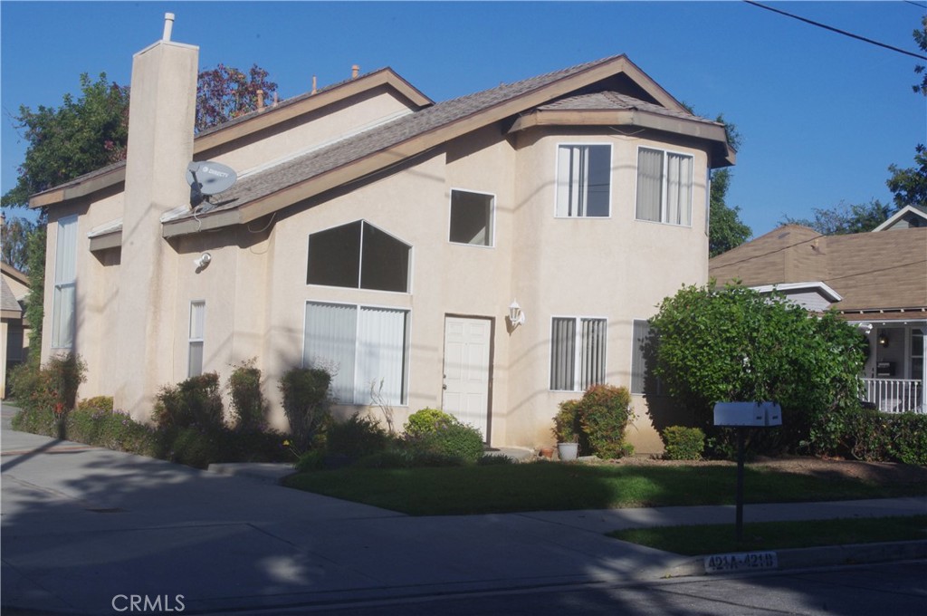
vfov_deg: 23.7
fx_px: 1466
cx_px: 464
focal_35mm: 57
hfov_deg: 35.1
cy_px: 308
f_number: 22
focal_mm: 37.5
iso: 400
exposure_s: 1/180
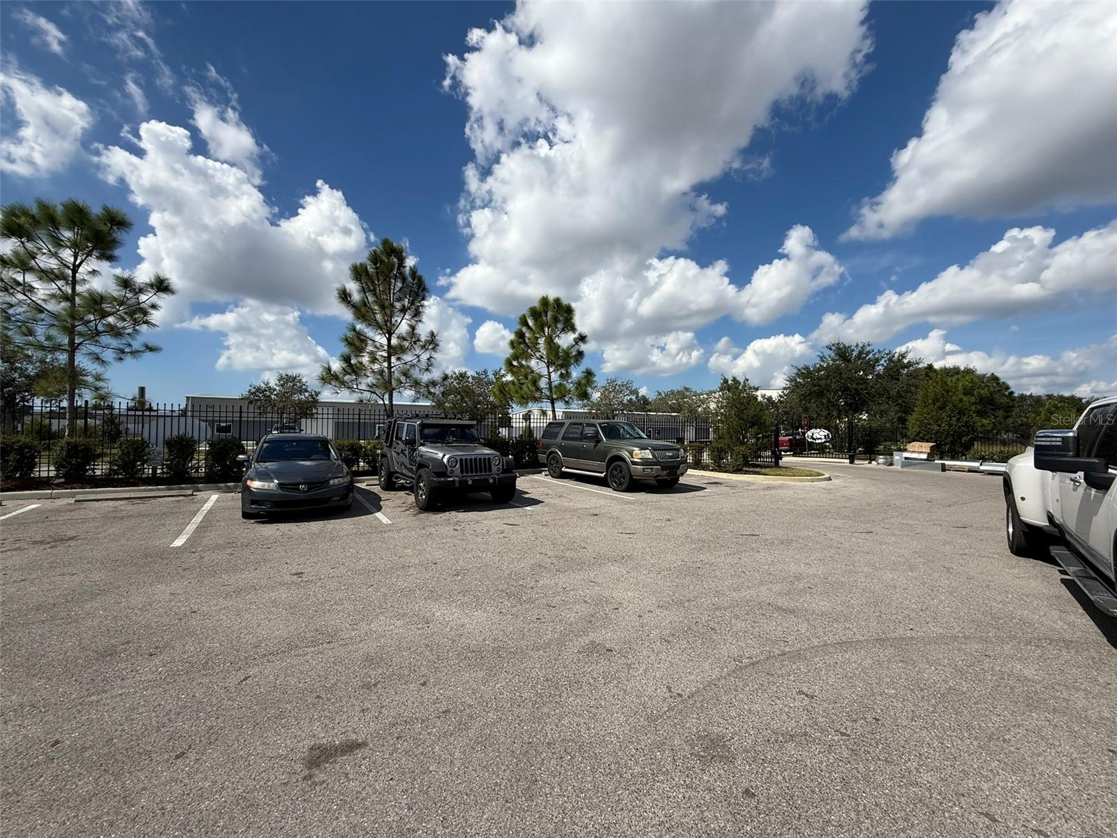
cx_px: 558
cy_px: 419
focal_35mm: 14
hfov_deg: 102.1
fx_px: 452
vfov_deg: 85.7
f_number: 2.2
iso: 50
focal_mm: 2.22
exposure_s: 1/3289
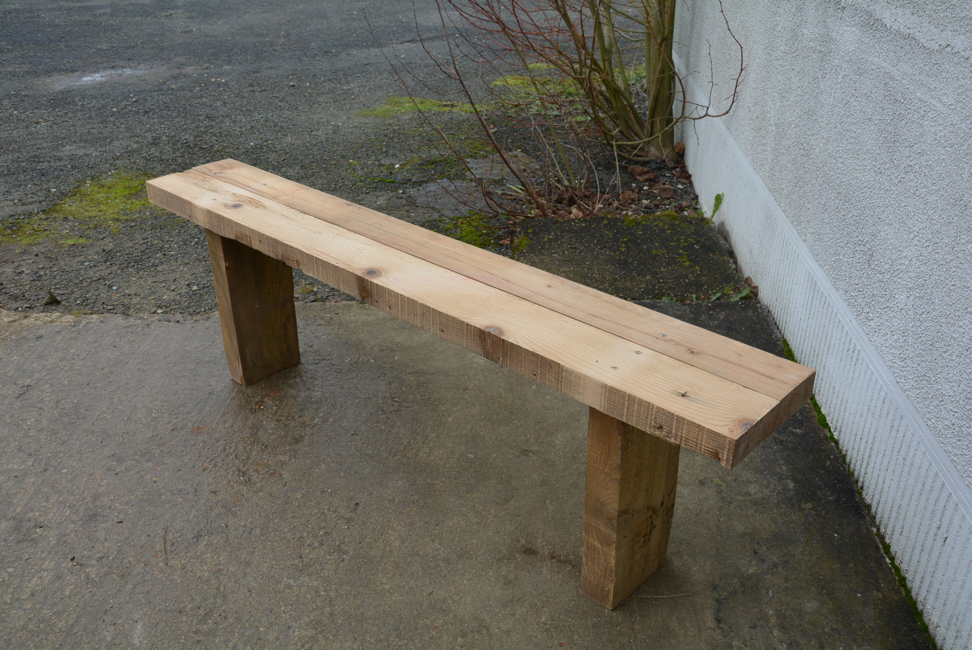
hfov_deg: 57.2
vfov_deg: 40.0
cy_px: 325
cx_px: 486
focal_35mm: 33
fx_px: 892
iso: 200
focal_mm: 22
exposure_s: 1/125
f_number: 5.6
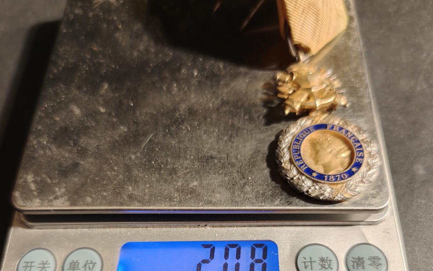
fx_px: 389
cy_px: 241
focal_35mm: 33
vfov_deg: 36.1
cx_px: 218
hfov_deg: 58.1
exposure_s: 1/180
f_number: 1.6
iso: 250
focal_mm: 6.06
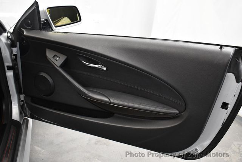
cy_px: 81
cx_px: 121
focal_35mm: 36
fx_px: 242
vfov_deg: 36.9
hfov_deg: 53.1
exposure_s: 1/125
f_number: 3.5
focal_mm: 18
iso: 2200
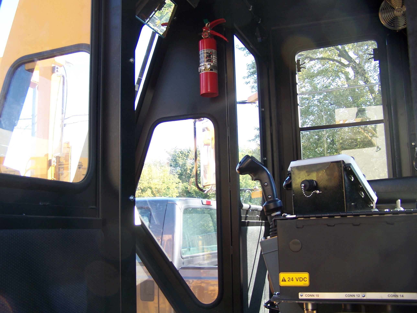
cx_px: 208
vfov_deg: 37.7
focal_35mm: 38
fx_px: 458
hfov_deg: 49.0
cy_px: 156
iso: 80
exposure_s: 1/125
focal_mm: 6.3
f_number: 2.8
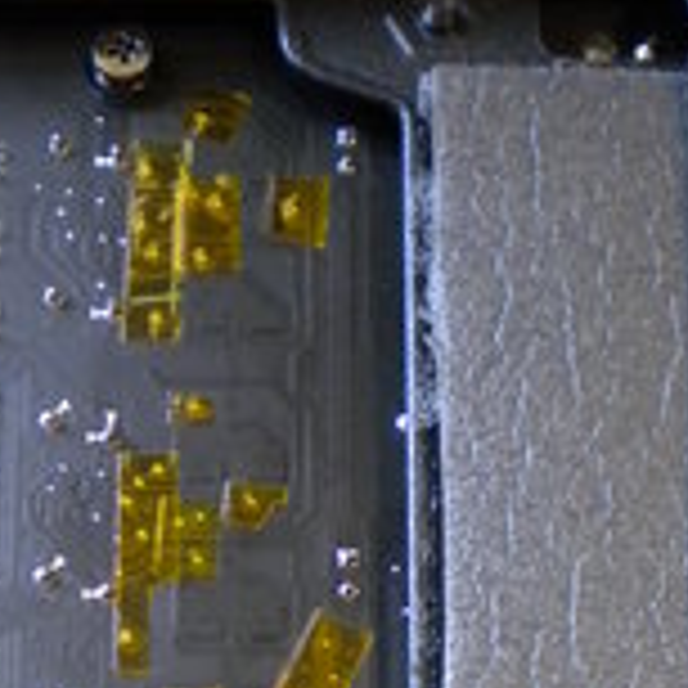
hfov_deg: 21.3
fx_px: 1821
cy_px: 643
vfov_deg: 20.9
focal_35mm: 81
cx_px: 207
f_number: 3.1
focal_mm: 6.3
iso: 400
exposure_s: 1/11.5
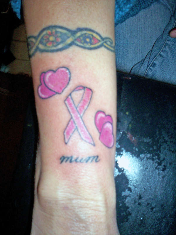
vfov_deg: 51.4
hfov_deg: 39.7
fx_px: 244
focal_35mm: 36
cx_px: 88
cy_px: 118
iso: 140
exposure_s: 1/60
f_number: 4.5
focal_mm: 6
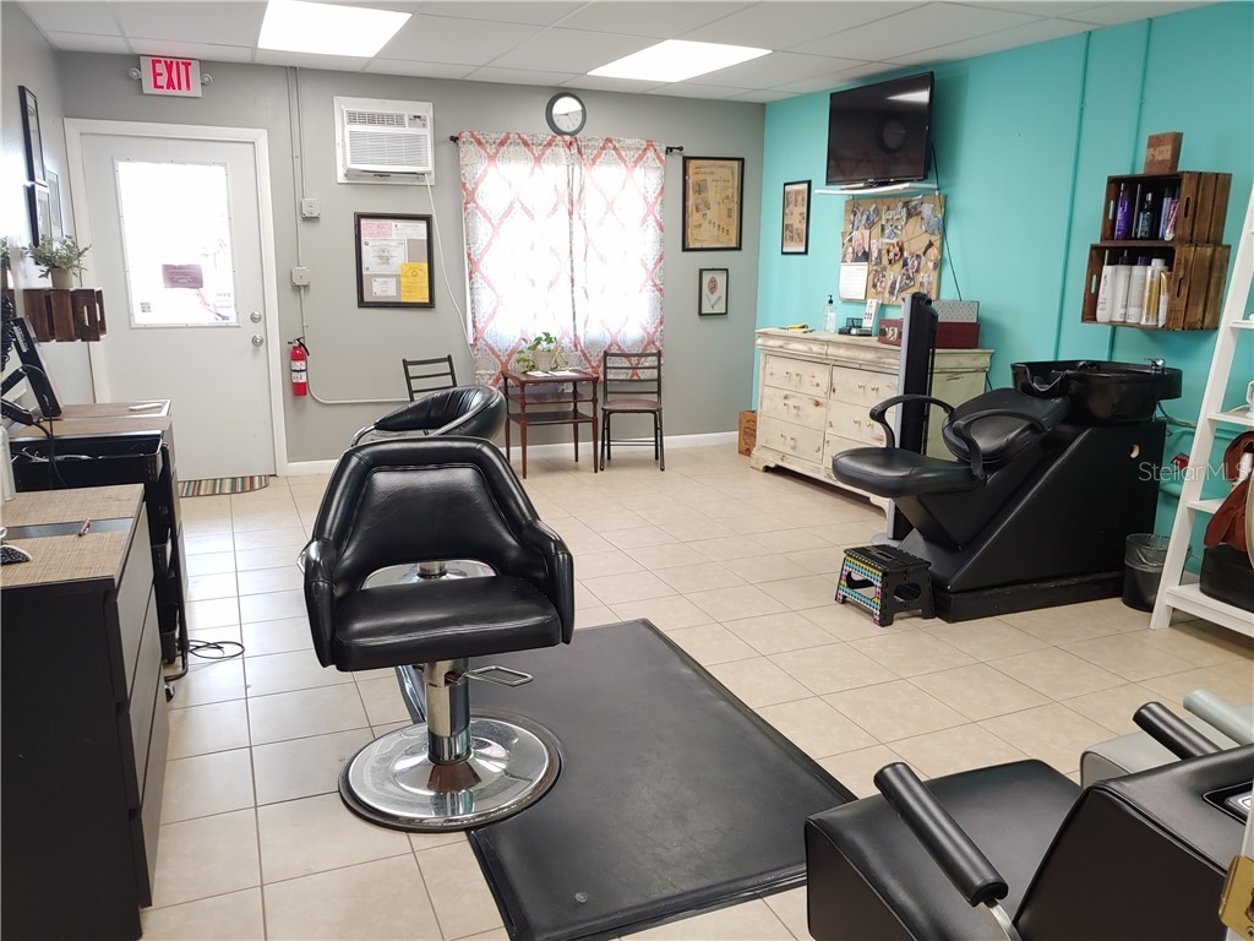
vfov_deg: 54.9
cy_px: 470
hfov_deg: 69.4
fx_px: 906
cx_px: 627
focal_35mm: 25
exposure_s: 1/40
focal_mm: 4.23
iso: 100
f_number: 1.5
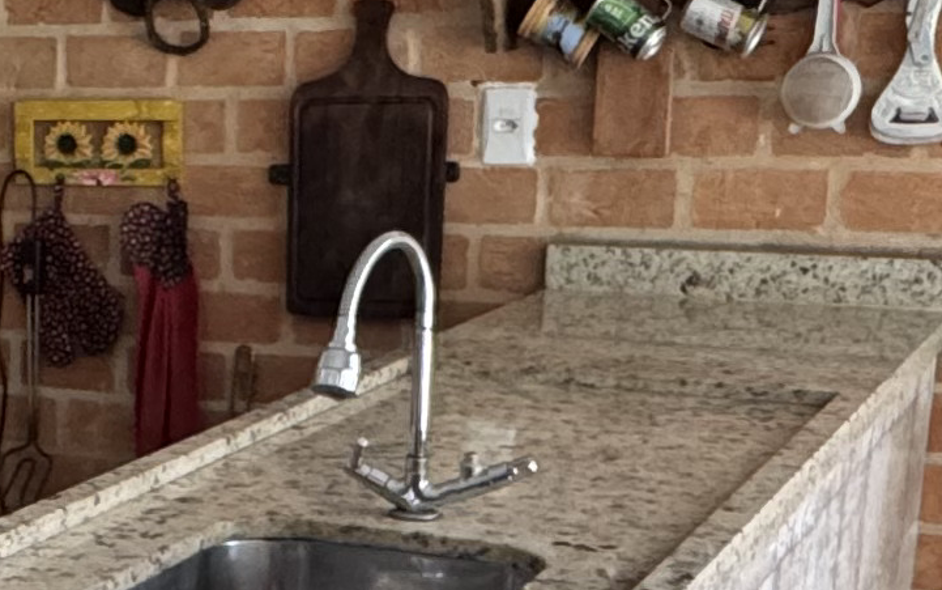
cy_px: 608
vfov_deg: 15.4
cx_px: -101
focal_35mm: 83
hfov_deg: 23.4
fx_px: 2131
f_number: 2.2
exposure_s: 1/87
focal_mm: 2.22
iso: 320
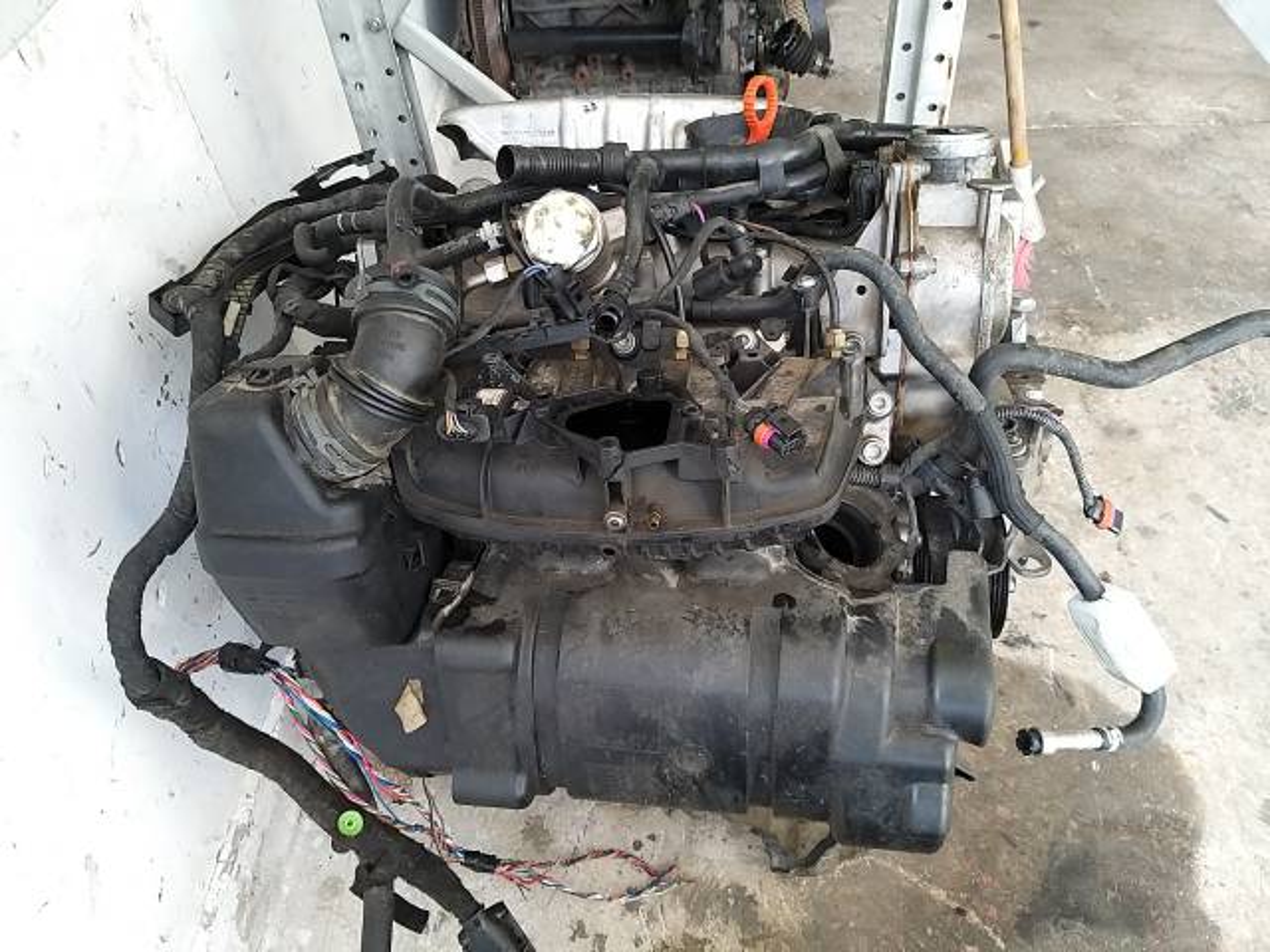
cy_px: 476
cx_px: 635
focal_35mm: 27
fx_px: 991
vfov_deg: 51.4
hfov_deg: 65.3
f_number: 1.7
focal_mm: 3.93
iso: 160
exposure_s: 1/50
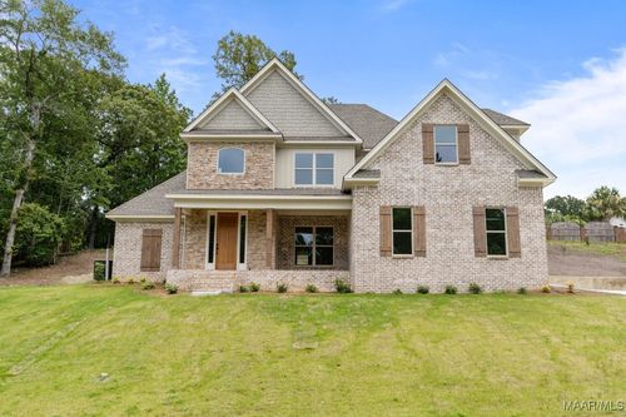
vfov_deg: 43.6
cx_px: 313
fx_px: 521
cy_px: 208
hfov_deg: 61.9
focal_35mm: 30
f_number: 6.3
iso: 320
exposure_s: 1/500
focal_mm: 20
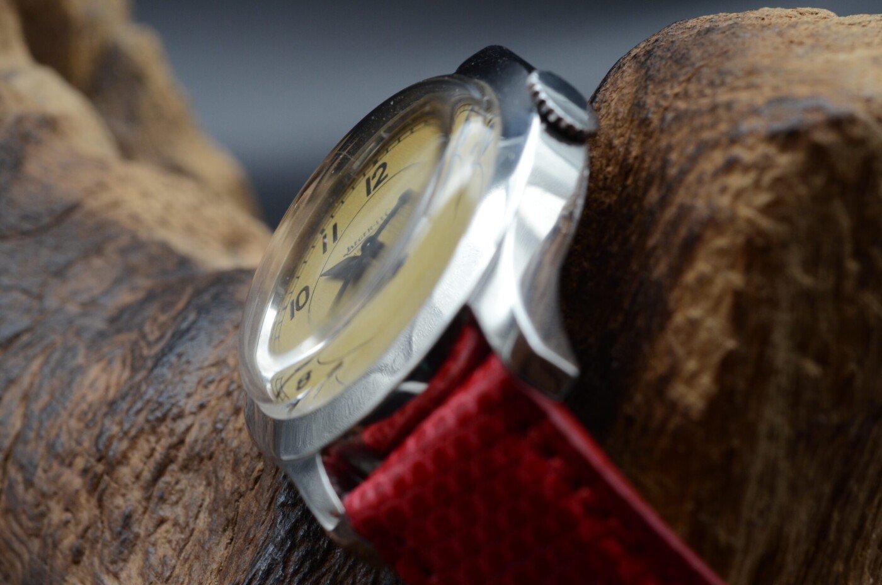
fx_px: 2201
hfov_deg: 22.7
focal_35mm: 90
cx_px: 441
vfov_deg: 15.1
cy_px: 292
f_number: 11
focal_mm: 60
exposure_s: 1/30
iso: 500
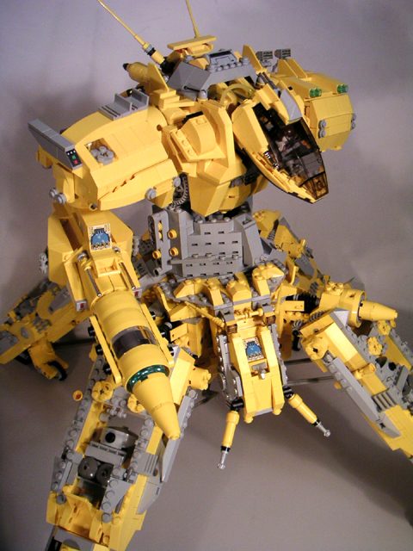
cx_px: 206
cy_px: 276
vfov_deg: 50.1
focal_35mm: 37
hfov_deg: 38.7
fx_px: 589
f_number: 2.8
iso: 80
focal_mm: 5.7
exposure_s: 1/45
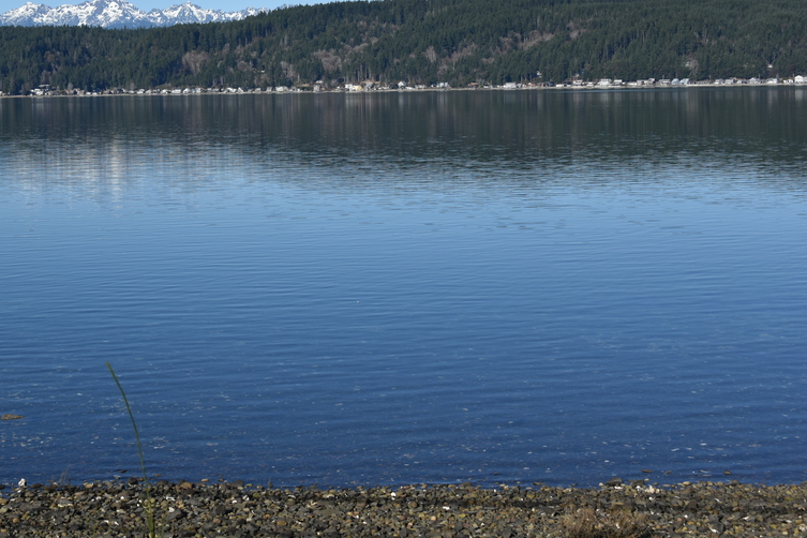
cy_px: 159
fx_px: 1524
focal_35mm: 68
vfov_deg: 19.9
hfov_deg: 29.4
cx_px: 265
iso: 100
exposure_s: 1/320
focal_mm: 40
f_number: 9
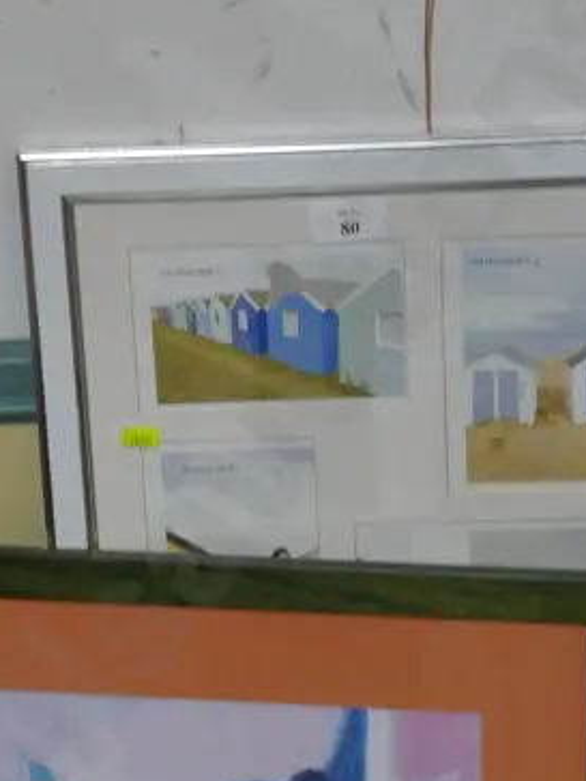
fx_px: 3047
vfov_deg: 14.6
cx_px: 272
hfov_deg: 11.0
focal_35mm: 135
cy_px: 446
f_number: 5.2
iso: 800
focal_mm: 24
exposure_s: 1/60
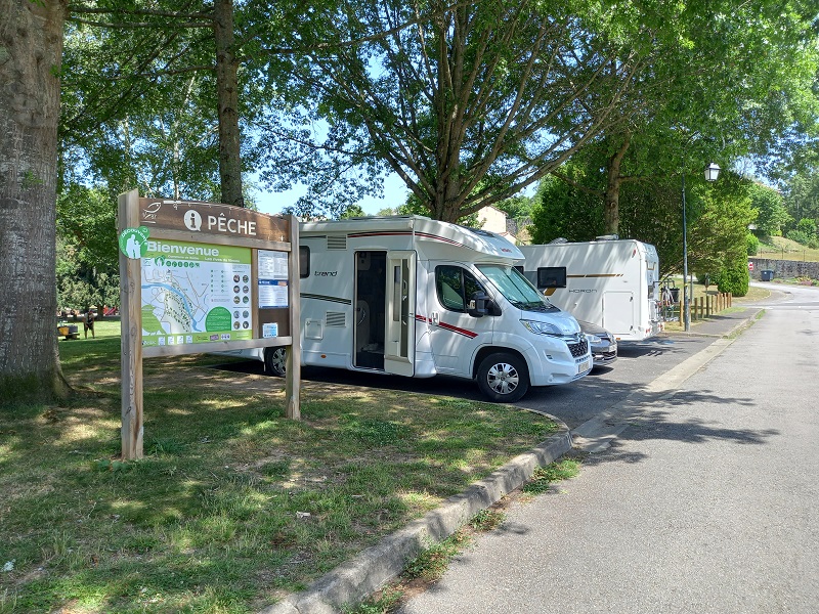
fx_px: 591
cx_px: 410
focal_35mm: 25
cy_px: 307
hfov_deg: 69.4
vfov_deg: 54.9
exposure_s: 1/144
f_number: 2
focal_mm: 4.6
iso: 25
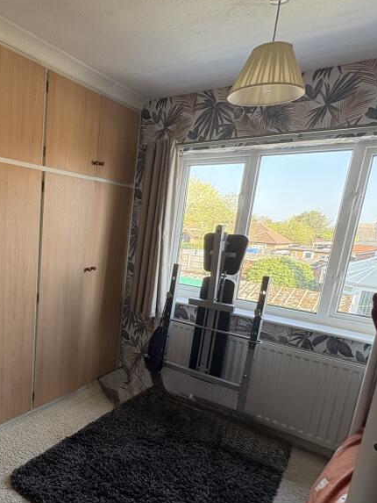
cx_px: 71
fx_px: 363
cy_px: 298
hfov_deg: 51.2
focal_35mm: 25
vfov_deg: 68.8
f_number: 2.2
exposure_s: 1/119
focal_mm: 2.22
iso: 125
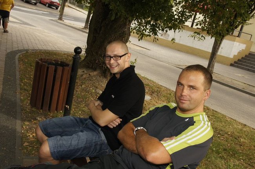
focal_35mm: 36
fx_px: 255
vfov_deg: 36.8
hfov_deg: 53.2
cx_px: 128
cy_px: 84
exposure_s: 1/160
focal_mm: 24
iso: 800
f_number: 13
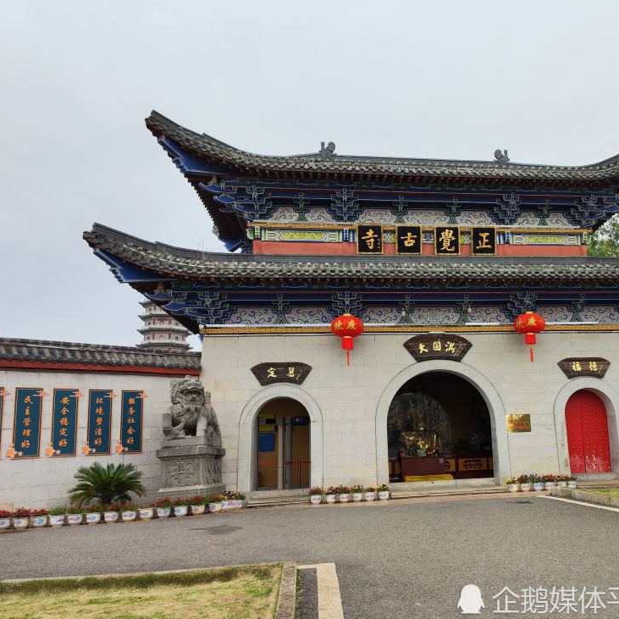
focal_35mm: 29
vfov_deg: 55.6
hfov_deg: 54.5
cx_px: 412
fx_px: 587
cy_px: 313
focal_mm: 6.92
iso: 50
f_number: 1.9
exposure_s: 1/370
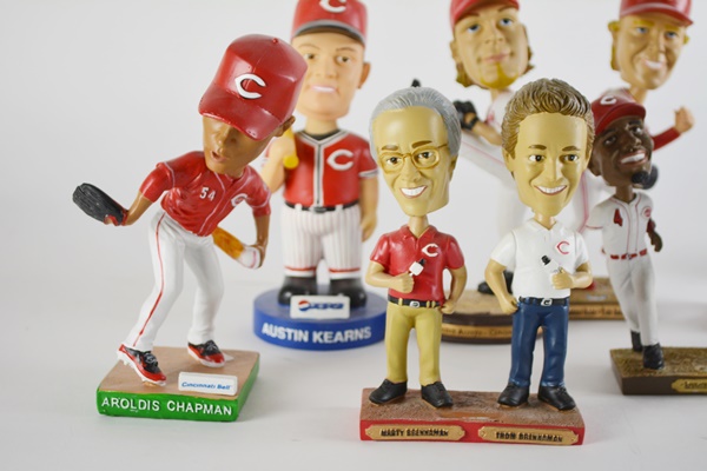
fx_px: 1414
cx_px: 354
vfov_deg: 18.9
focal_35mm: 72
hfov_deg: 28.1
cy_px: 236
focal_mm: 48
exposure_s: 1/125
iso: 400
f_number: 5.6
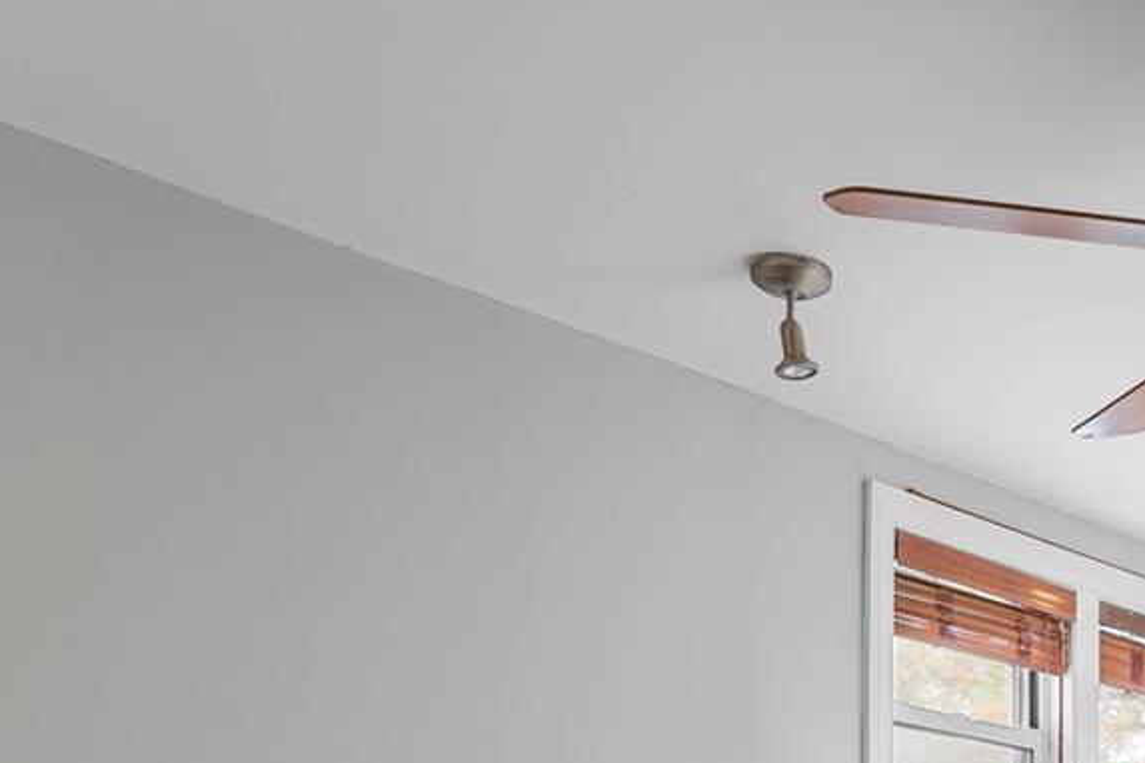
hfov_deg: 34.0
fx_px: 1590
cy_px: 1038
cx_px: 1277
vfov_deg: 23.3
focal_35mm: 50
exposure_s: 2
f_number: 9
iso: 250
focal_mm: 14
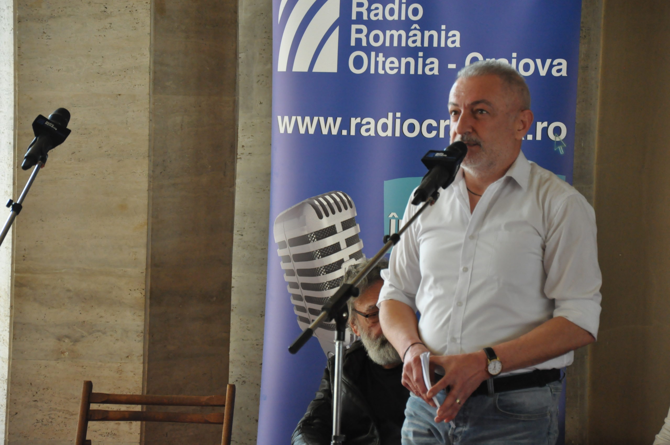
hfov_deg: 13.1
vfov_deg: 8.7
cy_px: 222
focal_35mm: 158
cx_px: 335
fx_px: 2928
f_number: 5.6
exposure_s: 1/100
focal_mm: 105
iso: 1600
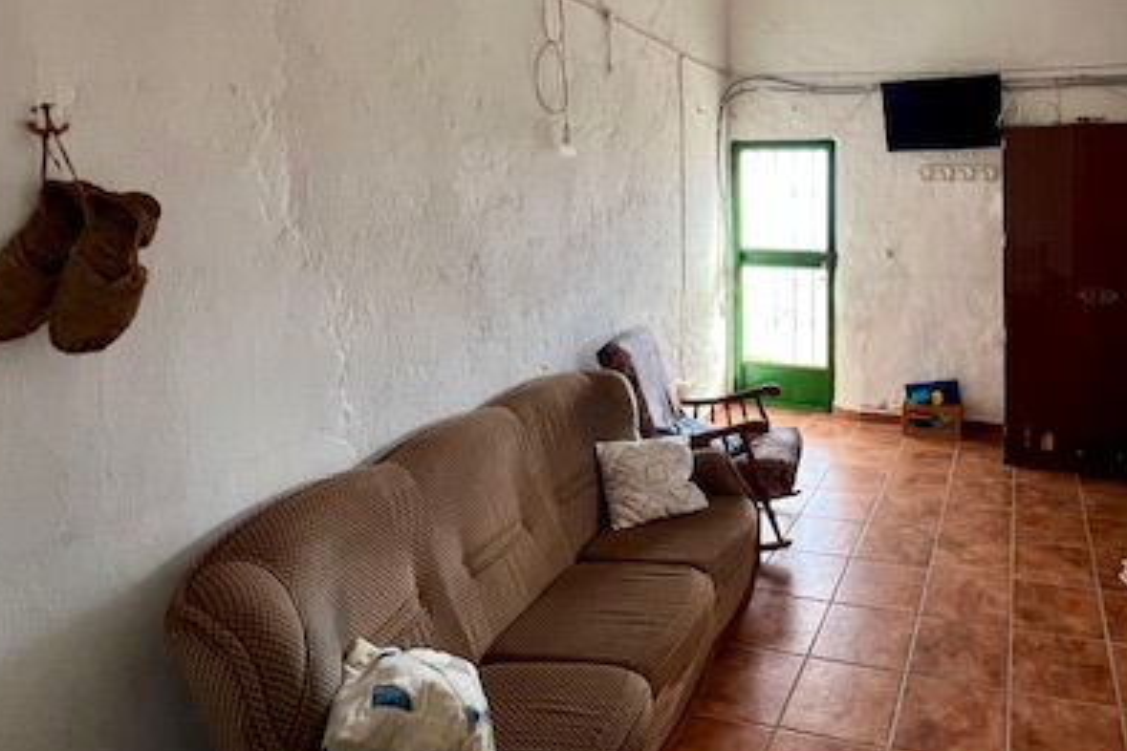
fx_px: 689
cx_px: 829
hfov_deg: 73.7
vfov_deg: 55.9
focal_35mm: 22
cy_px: 244
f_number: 1.8
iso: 125
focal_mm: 1.57
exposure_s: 1/99
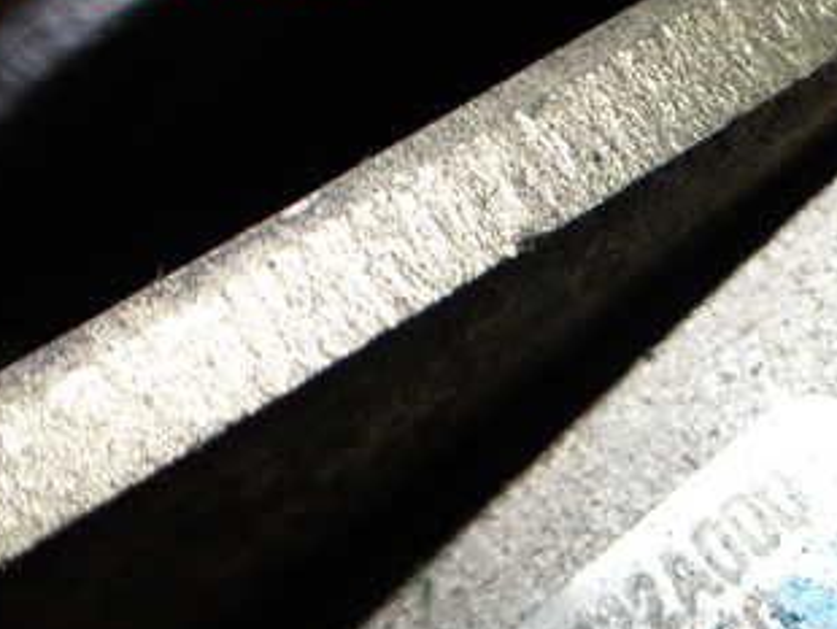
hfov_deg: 32.2
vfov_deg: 24.7
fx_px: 1404
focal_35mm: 58
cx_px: 683
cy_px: 537
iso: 200
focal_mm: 5.4
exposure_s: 1/125
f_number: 2.3
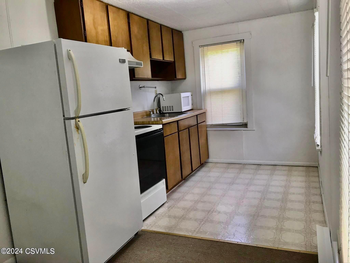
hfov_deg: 63.4
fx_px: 283
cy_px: 132
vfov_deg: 49.7
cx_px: 175
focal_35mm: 28
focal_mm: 3.99
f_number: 1.8
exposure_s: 1/40
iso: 25
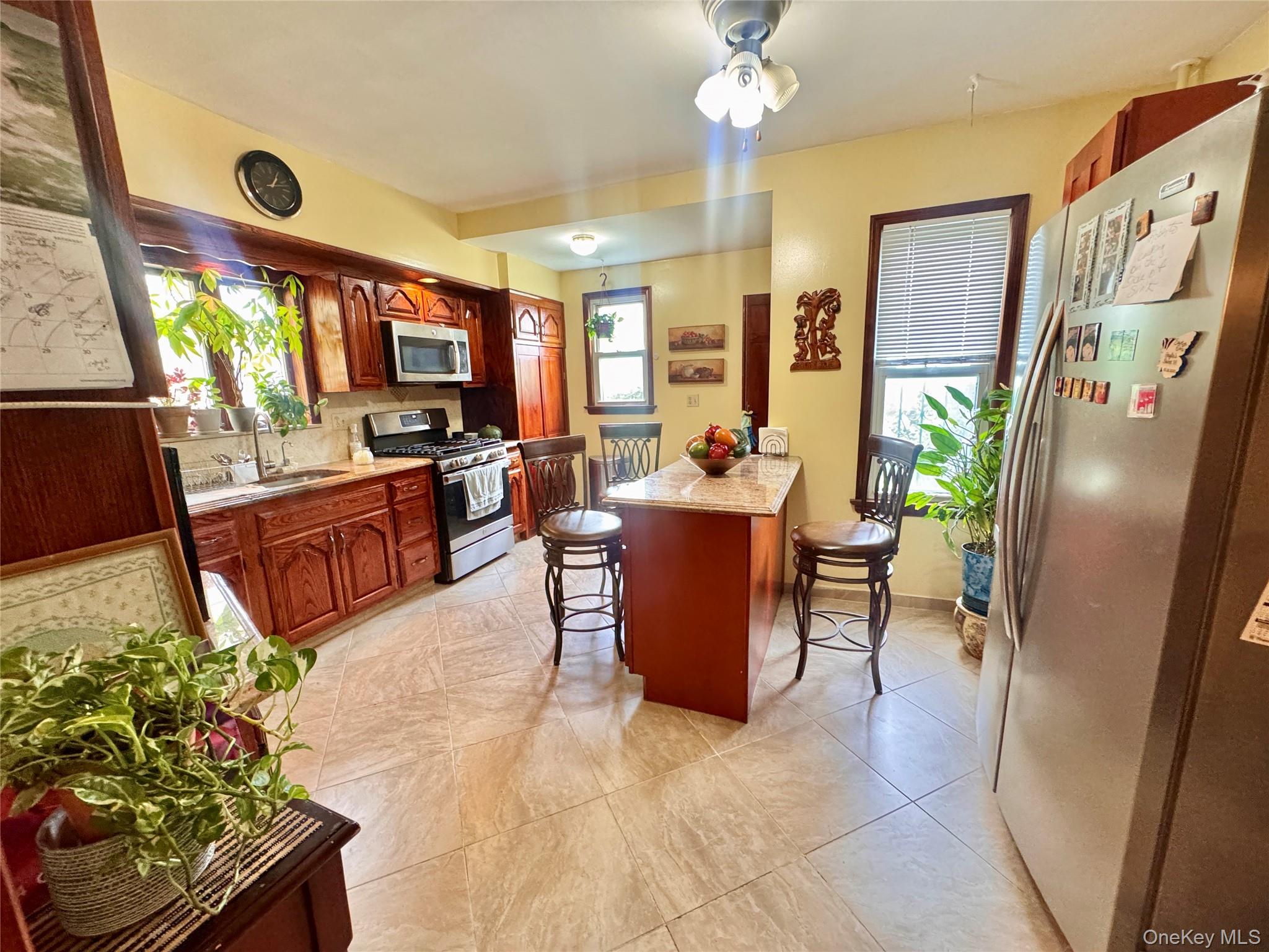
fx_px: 513
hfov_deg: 102.1
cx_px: 634
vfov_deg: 85.7
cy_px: 476
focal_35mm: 14
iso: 640
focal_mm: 2.22
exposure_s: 1/60
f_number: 2.2
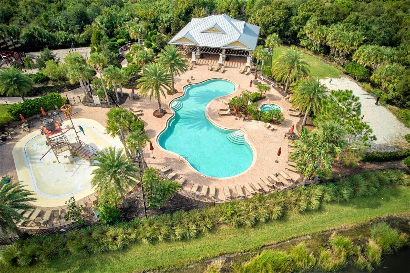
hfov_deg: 78.6
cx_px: 205
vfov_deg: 57.2
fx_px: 250
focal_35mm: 22
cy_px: 136
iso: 100
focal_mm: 8.38
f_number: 2.8
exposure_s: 1/800
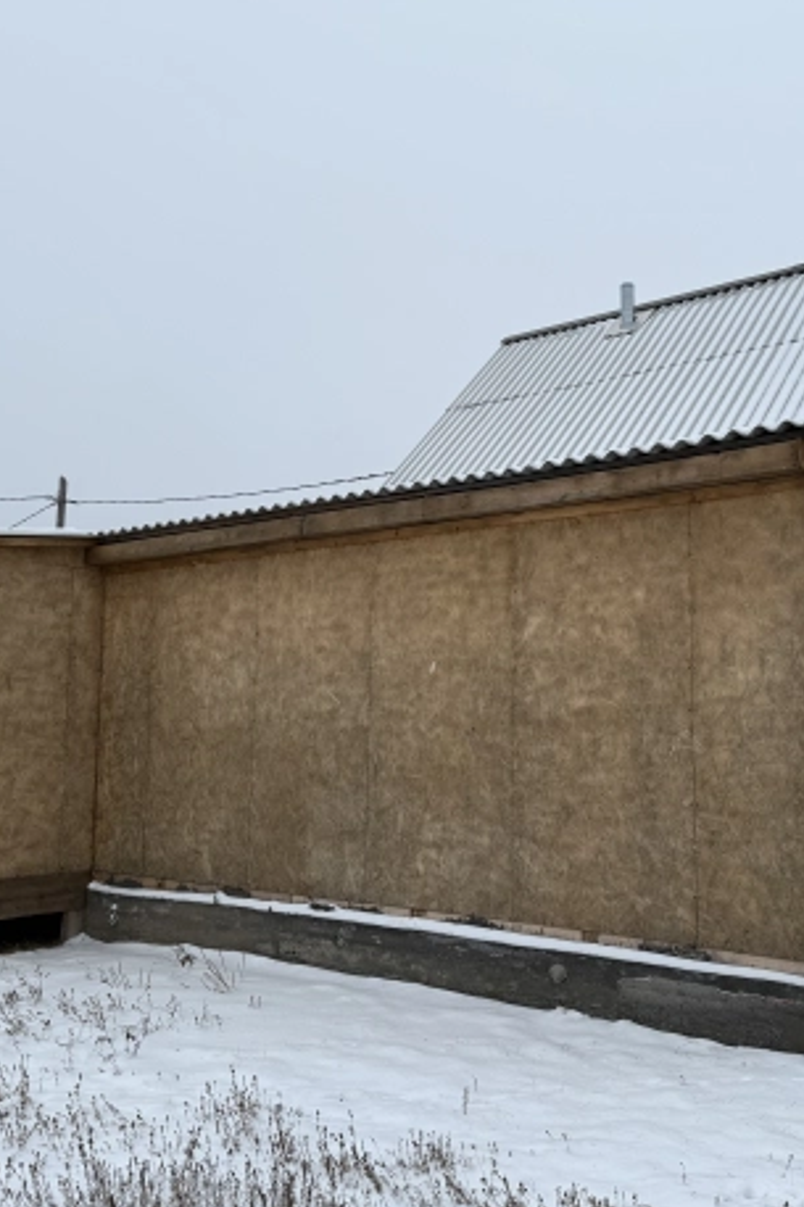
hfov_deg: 38.6
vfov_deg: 55.8
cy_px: 598
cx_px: 511
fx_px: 1140
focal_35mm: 34
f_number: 1.78
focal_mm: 6.76
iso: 80
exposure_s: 1/1522
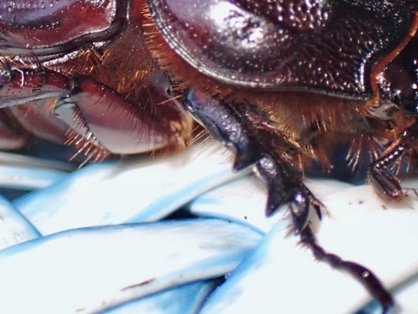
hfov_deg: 17.9
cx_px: 154
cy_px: 49
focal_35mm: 110
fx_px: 1328
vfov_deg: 13.4
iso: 800
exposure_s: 1/125
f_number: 3.1
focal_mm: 8.4
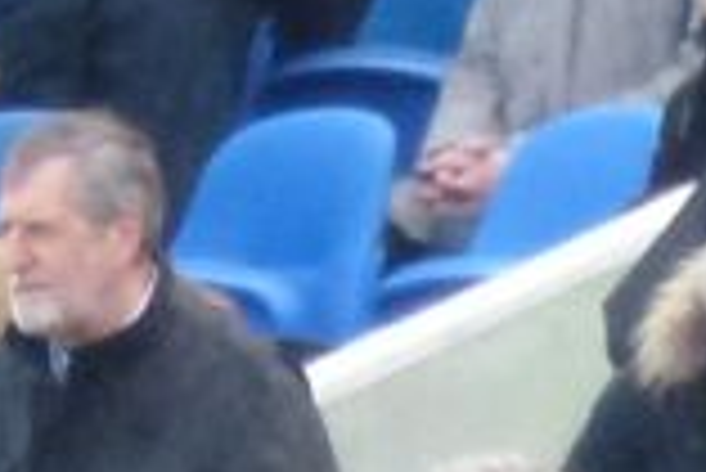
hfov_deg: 0.5
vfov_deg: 0.3
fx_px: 78692
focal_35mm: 4009
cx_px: 283
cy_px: -256
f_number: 5.9
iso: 400
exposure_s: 1/125
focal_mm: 68.8
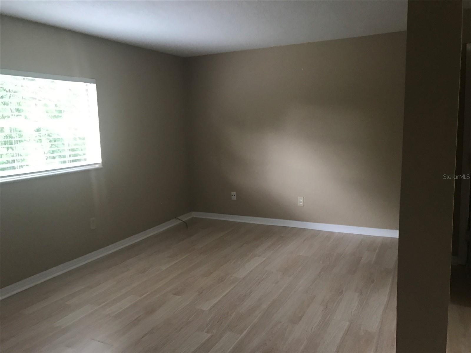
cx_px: 236
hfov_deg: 63.4
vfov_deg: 49.7
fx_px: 381
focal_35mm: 28
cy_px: 176
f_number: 1.8
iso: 80
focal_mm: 3.99
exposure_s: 1/15
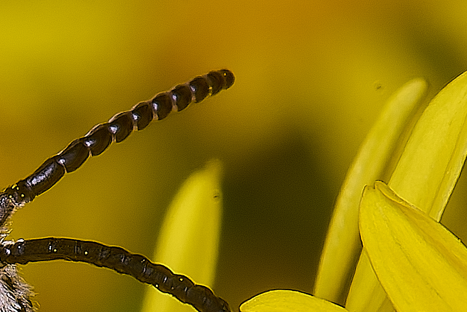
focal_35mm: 1026
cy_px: 394
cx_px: -374
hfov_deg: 2.0
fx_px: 13308
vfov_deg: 1.3
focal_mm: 147
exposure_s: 1/250
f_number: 51
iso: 640
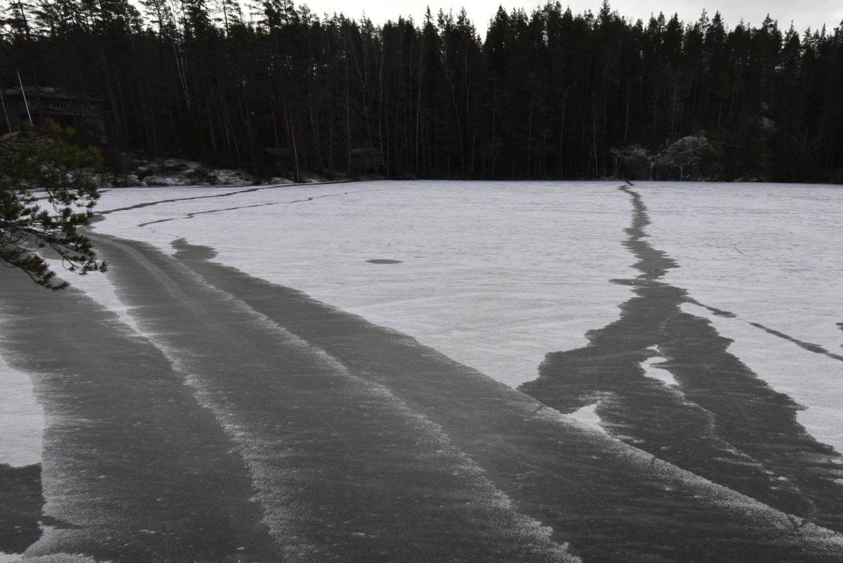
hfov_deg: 71.8
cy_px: 354
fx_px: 562
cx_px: 552
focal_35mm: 24
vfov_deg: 52.6
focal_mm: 16
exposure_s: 1/2500
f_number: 9
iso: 2000
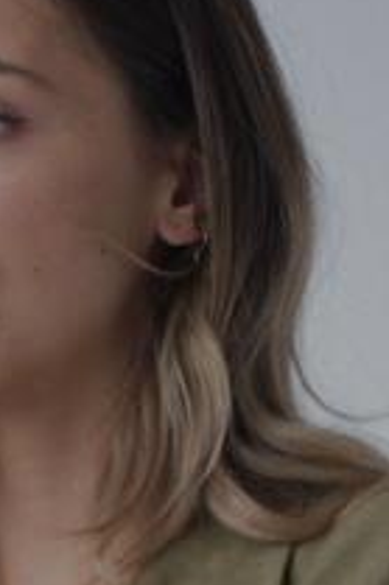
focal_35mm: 260
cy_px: 1190
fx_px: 4221
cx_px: -85
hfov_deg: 5.3
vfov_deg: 7.6
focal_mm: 35
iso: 200
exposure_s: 1/400
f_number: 2
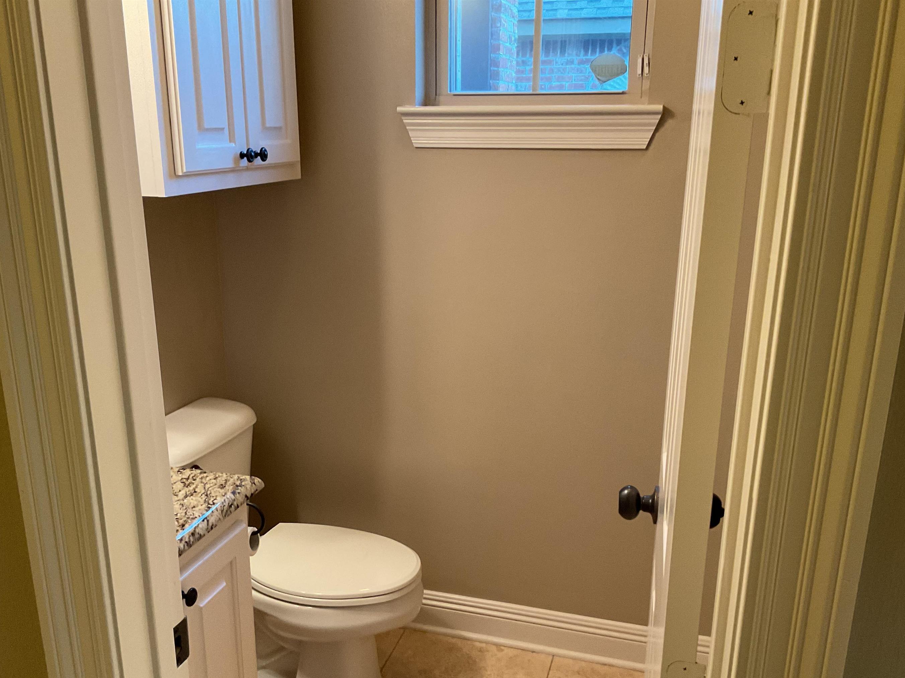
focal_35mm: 33
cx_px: 439
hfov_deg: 55.3
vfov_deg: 42.8
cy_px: 385
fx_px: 863
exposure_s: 1/60
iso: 200
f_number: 1.8
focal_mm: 3
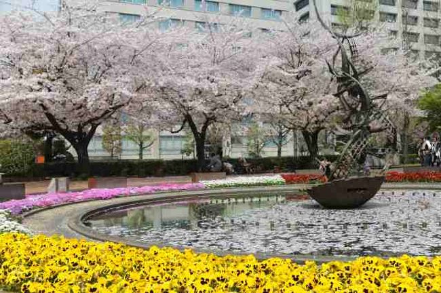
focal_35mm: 35
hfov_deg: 54.5
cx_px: 220
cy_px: 146
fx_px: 428
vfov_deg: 37.8
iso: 200
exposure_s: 1/125
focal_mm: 35
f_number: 9.5
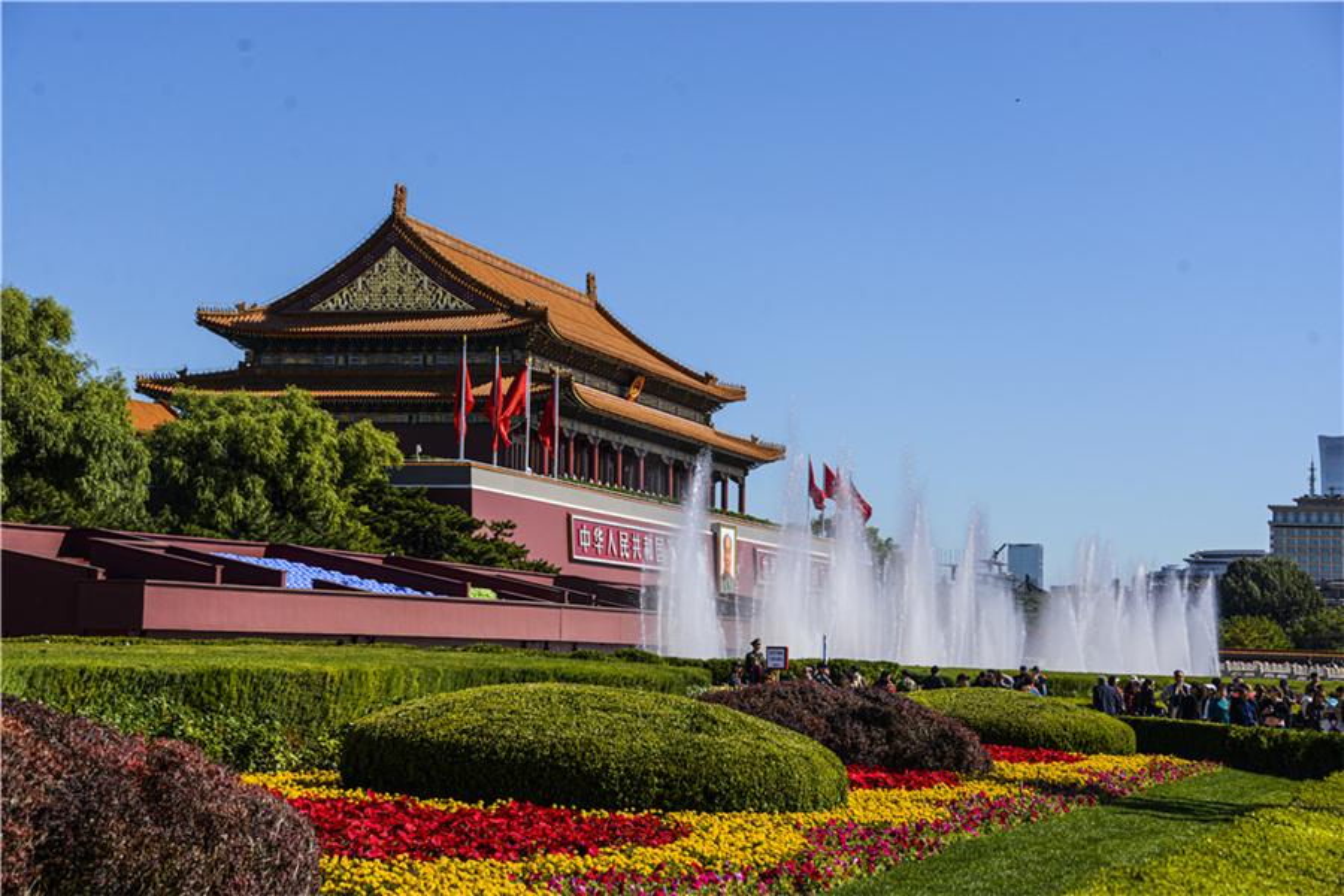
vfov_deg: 18.9
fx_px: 2688
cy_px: 448
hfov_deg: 28.1
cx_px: 672
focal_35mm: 72
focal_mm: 72
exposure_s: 1/400
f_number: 7.1
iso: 100
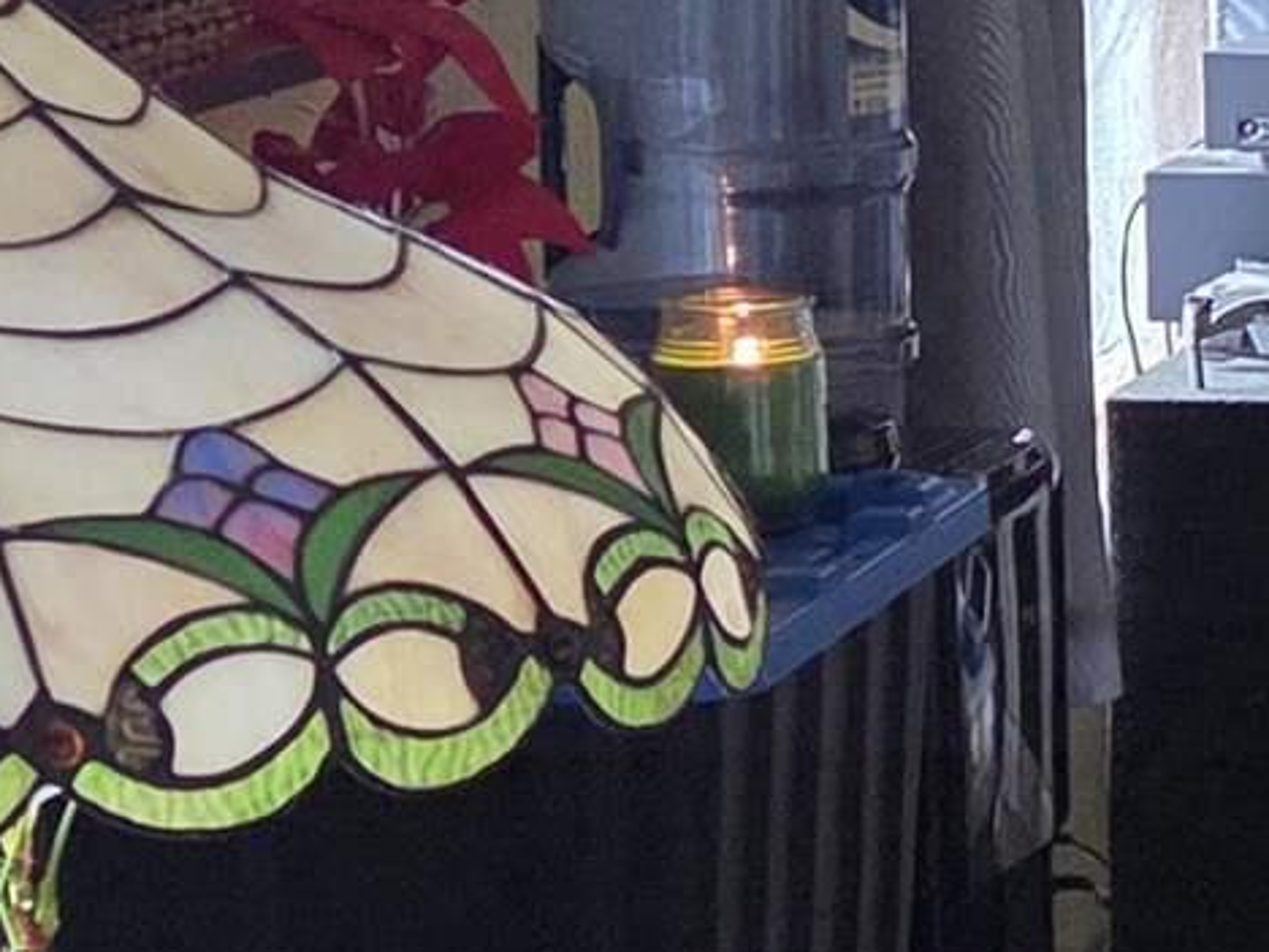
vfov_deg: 9.8
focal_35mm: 151
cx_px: 2462
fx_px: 5536
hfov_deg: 11.8
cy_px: 426
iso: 500
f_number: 1.8
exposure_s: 1/120
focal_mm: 5.4
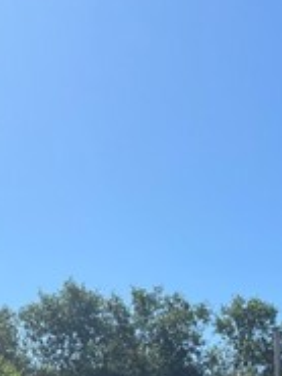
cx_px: 248
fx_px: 976
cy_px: 575
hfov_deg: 16.2
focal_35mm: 90
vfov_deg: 18.9
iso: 50
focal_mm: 5.1
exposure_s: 1/3521
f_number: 1.6
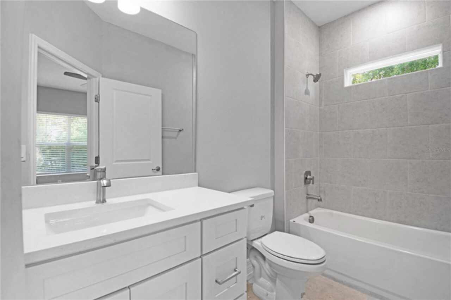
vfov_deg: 77.3
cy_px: 150
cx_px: 226
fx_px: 188
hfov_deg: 100.4
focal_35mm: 15
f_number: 9
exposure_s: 1/20
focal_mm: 10
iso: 250
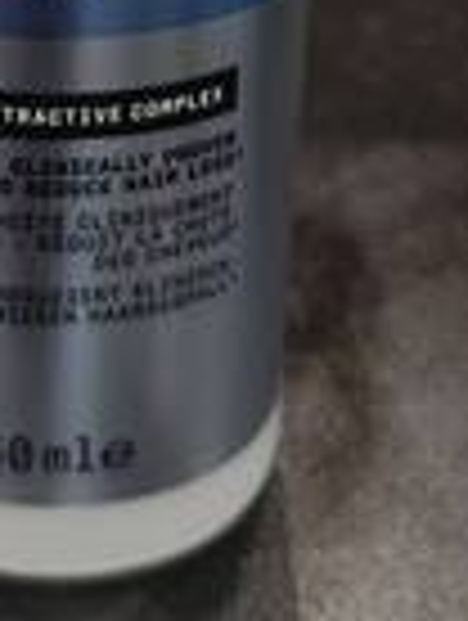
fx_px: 1797
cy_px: -225
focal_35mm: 100
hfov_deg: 14.8
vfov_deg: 18.1
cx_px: 108
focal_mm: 6.19
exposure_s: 1/50
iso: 500
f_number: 1.65
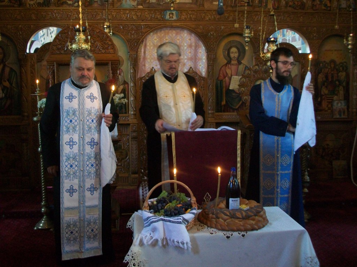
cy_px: 134
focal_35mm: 40
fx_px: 413
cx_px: 178
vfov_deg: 36.0
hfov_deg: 46.8
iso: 160
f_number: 3.2
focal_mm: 7.1
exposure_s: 1/8
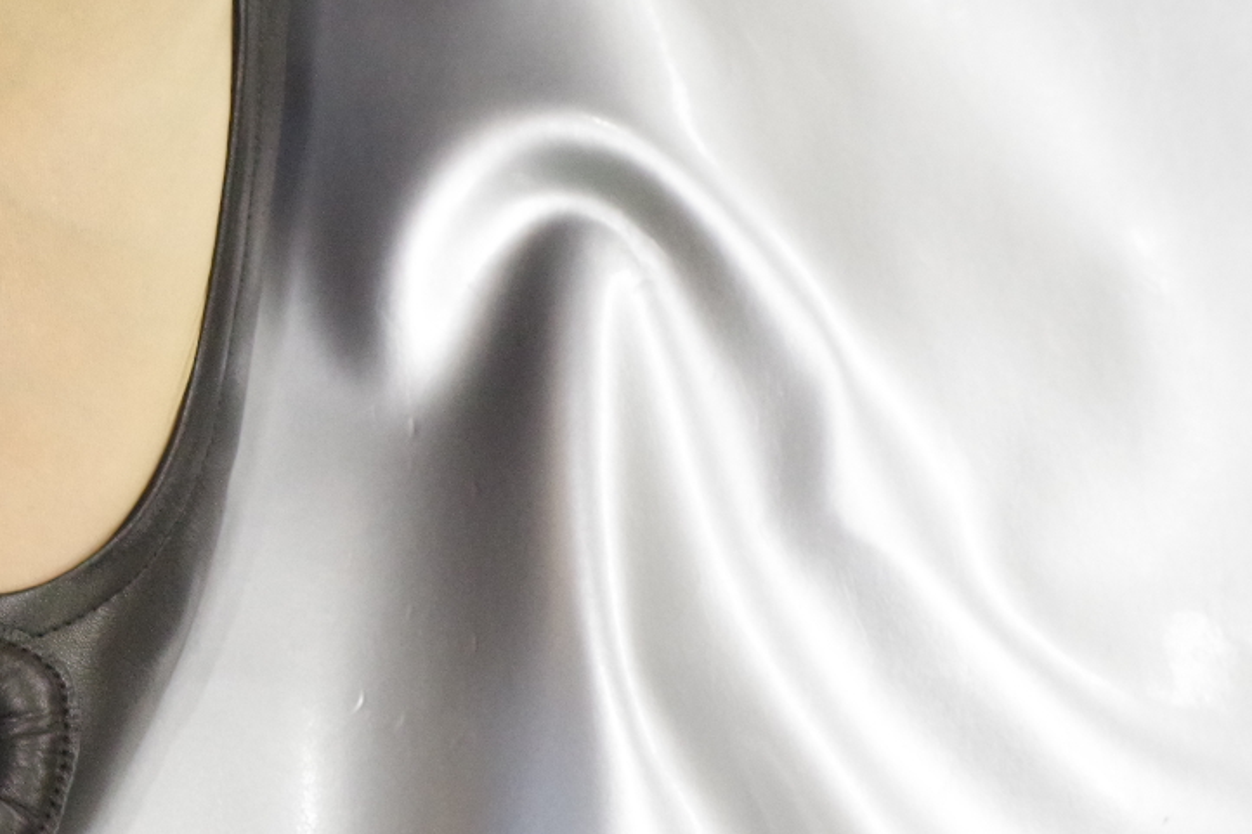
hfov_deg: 9.3
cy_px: 385
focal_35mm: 219
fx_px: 7626
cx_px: -291
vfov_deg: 6.3
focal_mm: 55
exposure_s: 1/100
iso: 3200
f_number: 5
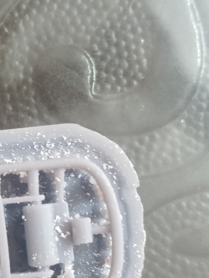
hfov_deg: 15.7
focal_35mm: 88
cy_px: 162
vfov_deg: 22.2
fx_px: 707
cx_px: -88
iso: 1232
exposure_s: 1/25
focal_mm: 4.22
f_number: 1.8
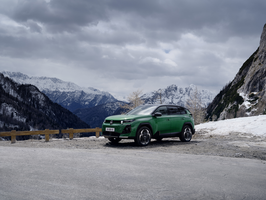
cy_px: 100
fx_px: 254
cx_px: 133
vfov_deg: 42.9
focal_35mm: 33
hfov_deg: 55.4
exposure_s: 1/160
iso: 200
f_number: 11
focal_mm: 41.8
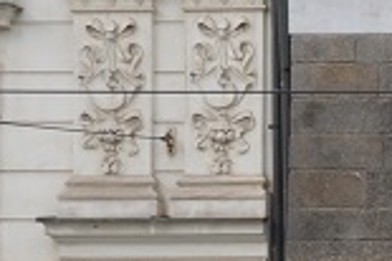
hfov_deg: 5.2
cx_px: 1186
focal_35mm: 371
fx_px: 4035
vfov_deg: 3.6
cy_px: 779
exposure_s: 1/100
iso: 200
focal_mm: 32
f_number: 10
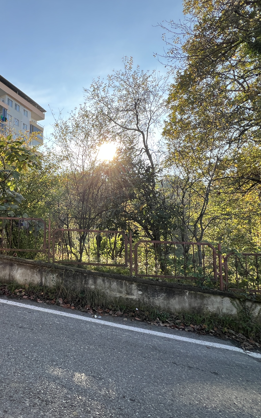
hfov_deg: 57.2
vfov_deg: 88.0
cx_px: 49
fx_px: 216
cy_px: 205
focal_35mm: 19
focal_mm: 1.57
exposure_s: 1/362
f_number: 1.8
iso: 32
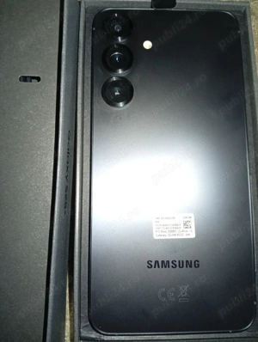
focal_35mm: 27
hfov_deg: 51.5
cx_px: 129
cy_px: 171
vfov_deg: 65.2
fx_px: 267
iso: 700
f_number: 1.8
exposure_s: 1/33.4
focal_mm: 3.98
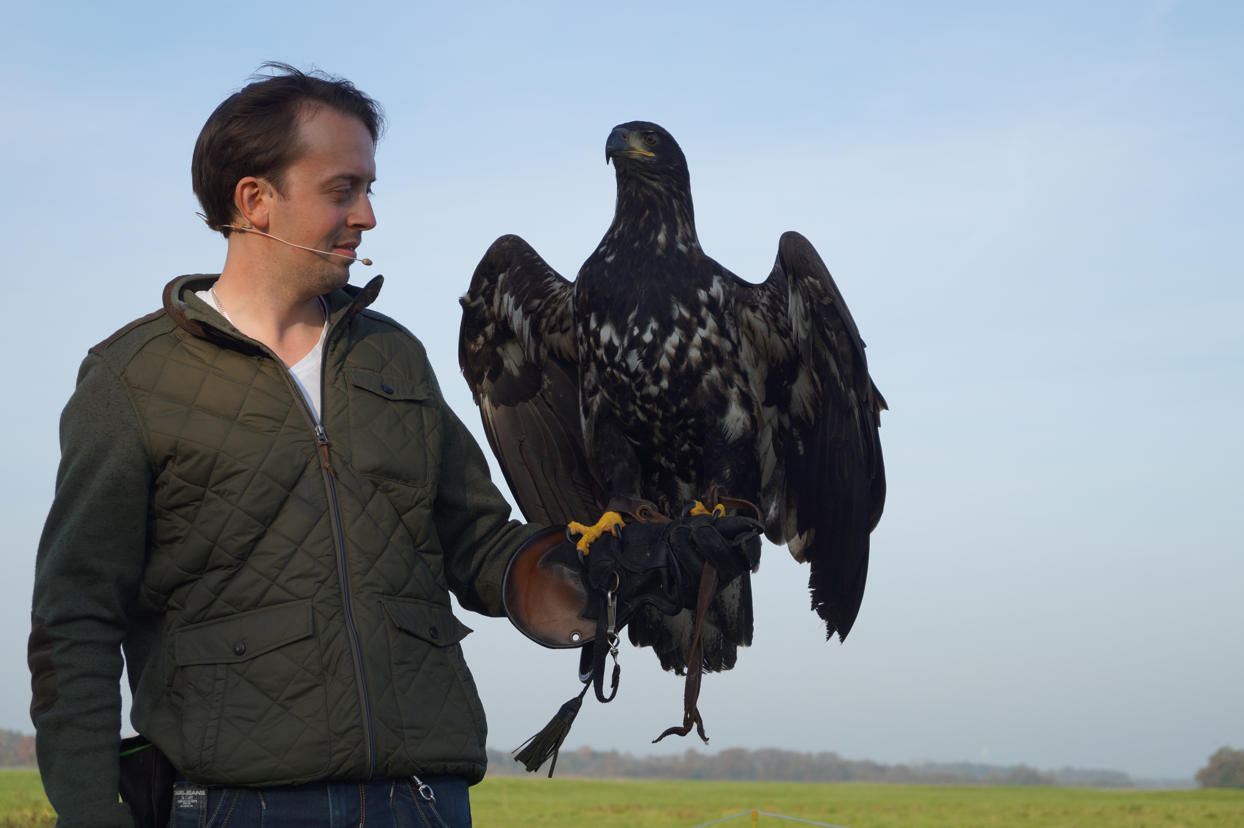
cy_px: 414
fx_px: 2590
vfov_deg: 18.2
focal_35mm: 75
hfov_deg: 27.0
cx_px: 622
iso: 100
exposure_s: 1/320
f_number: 6.3
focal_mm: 50
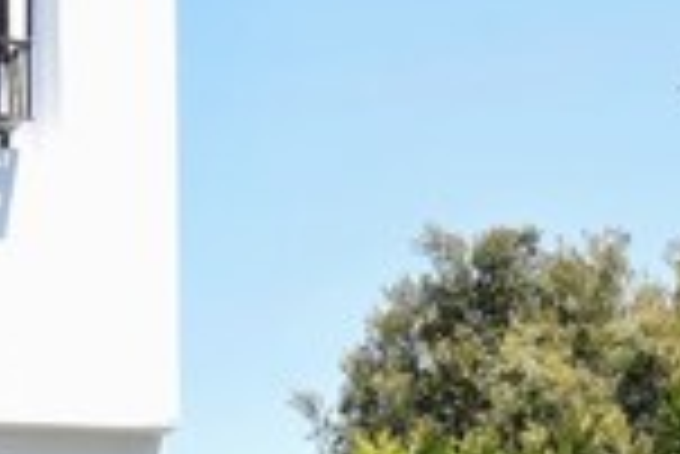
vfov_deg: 10.4
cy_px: 717
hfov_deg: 16.0
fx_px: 2401
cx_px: 126
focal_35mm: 127
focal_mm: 20
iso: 250
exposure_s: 1/125
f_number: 11
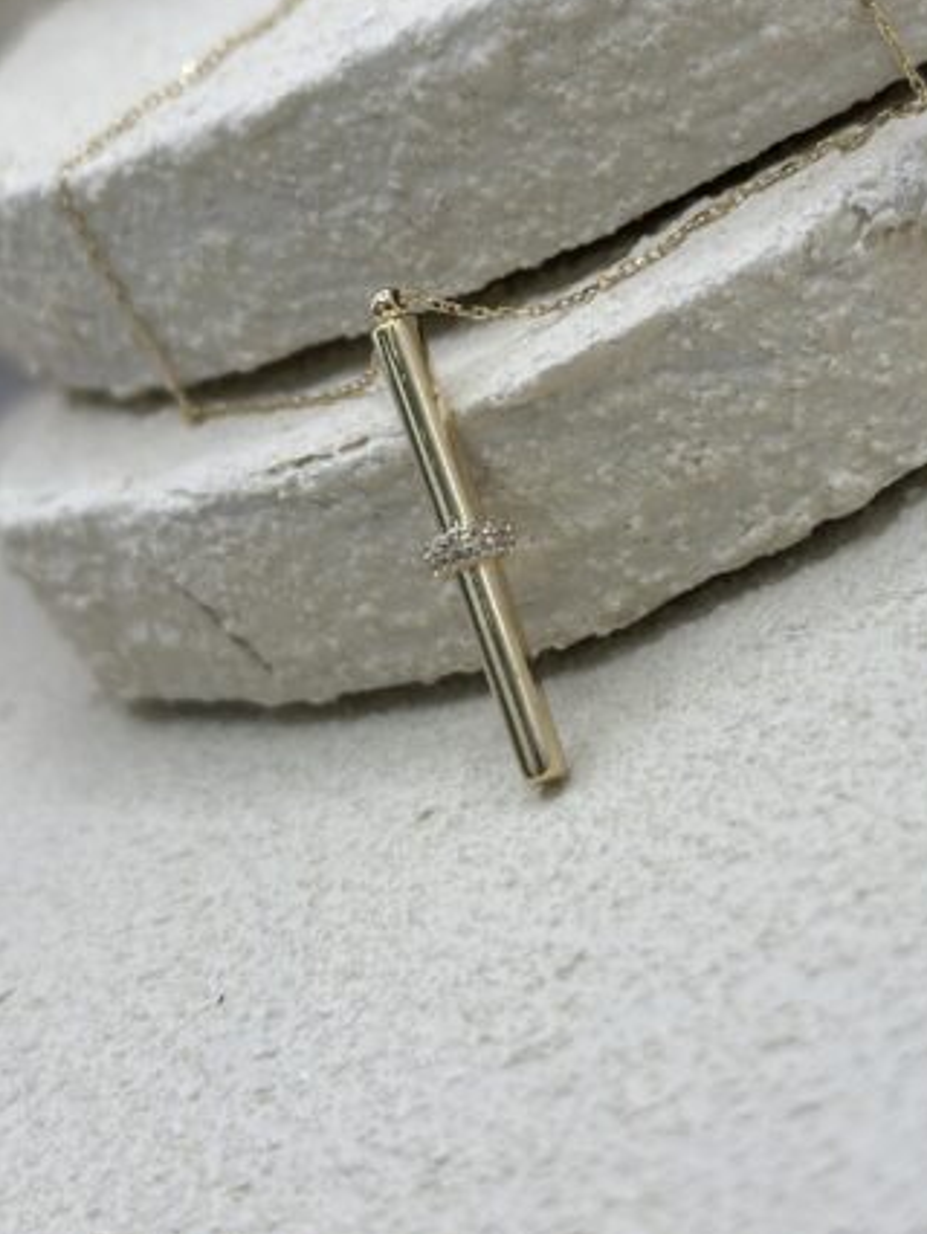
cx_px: 574
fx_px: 2140
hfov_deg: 24.4
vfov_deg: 32.0
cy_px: 474
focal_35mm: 60
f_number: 1.78
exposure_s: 1/1085
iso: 80
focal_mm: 6.86
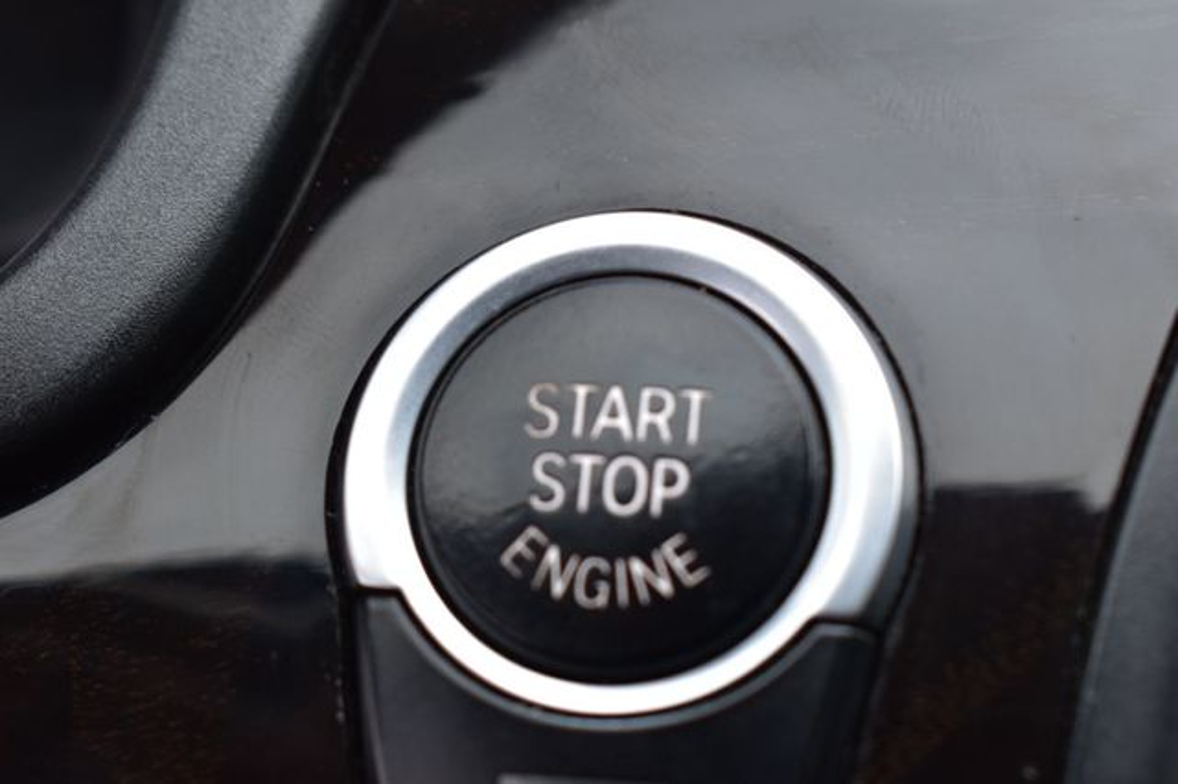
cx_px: 589
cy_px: 392
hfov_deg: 28.1
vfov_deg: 18.9
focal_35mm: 72
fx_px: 2355
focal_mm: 48
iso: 400
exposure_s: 1/25
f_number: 7.1
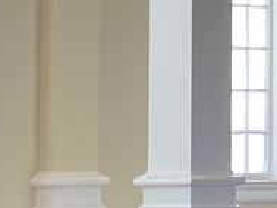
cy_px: 45
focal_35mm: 330
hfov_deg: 5.6
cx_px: 813
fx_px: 2642
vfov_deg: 4.5
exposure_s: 1/120
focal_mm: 6
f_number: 2
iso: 80
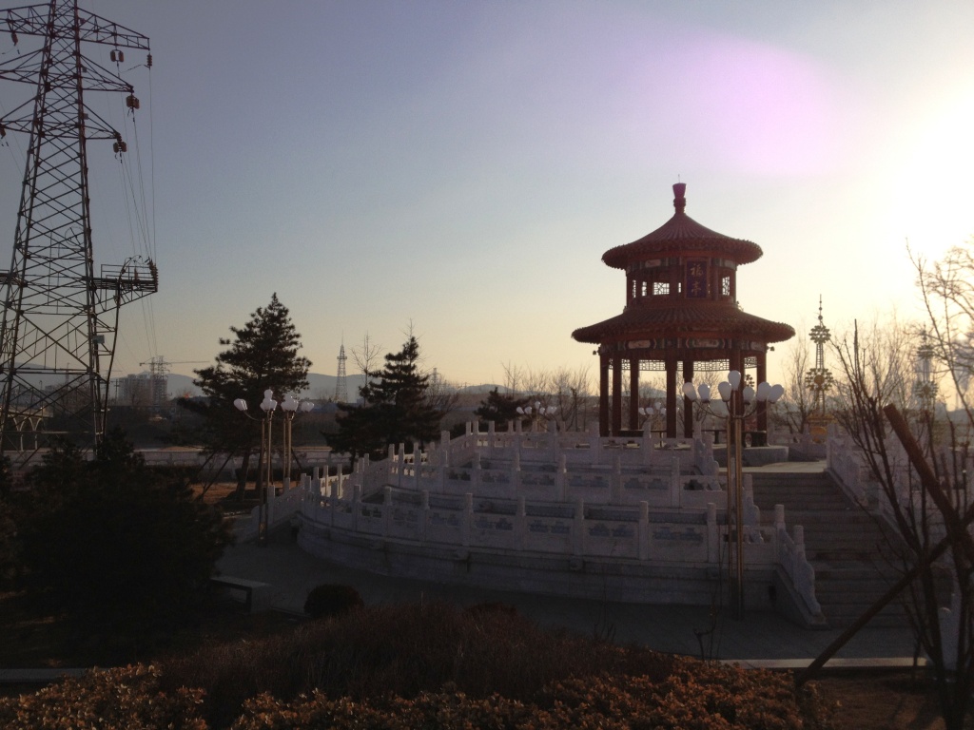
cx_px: 487
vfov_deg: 40.7
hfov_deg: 52.6
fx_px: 985
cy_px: 365
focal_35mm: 35
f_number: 2.4
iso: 64
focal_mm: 4.28
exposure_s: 1/3067
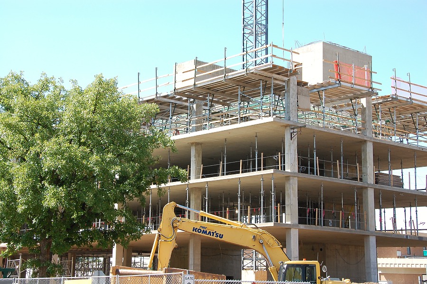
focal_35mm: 69
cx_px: 214
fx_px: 818
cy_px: 142
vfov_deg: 19.7
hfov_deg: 29.3
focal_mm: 46
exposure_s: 1/200
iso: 400
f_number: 10
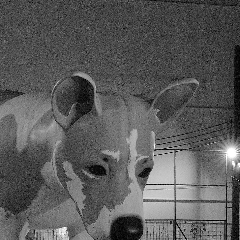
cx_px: 121
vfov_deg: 17.6
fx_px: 769
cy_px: 196
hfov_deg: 17.7
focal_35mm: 98
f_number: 5.6
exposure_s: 1/60
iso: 5000
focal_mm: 23
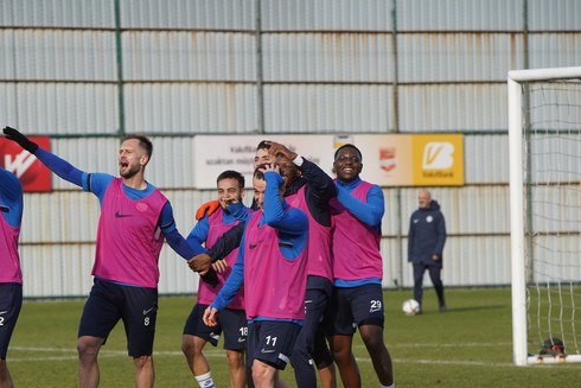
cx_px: 235
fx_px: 4020
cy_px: 257
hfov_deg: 8.3
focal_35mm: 249
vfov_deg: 5.5
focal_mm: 182
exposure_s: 1/1250
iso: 500
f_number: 5.6
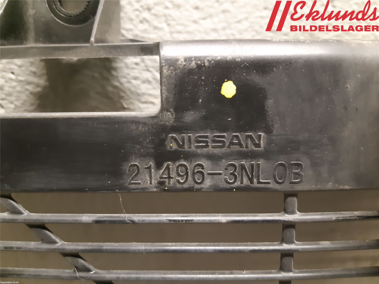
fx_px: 285
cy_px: 142
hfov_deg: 67.3
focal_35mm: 26
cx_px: 190
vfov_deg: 53.1
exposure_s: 1/25
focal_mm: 3.93
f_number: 1.7
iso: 500
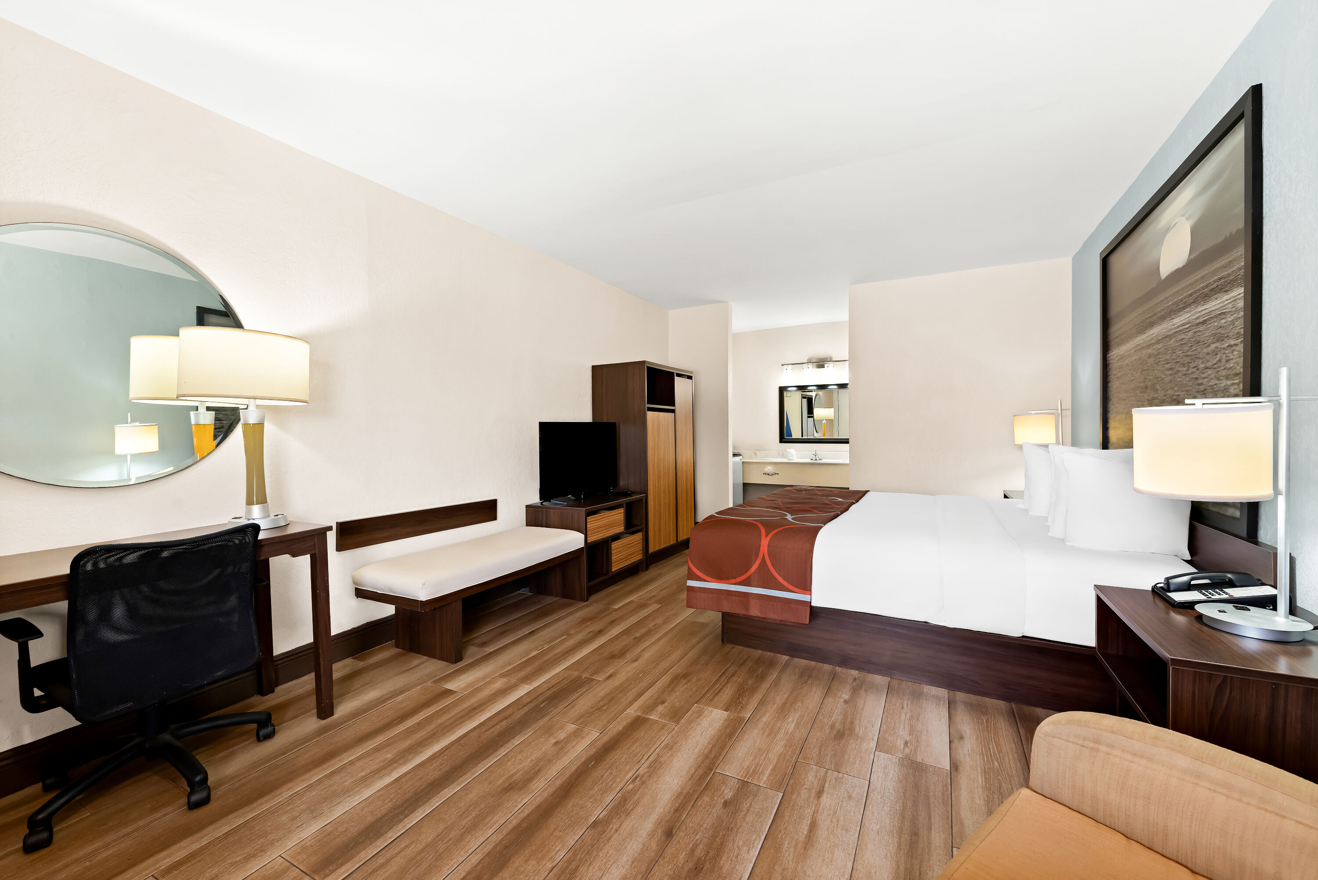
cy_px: 440
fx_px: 513
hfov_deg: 104.2
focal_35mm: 14
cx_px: 659
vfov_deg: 81.2
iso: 800
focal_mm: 14
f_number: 8
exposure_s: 1/10
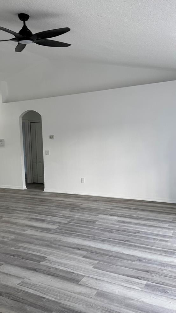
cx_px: 62
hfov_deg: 36.4
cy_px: 169
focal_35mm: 32
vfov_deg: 60.9
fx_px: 265
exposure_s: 1/120
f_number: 1.78
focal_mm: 6.76
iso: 64
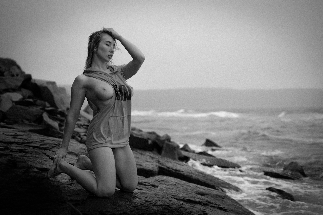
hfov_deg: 33.4
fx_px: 538
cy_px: 108
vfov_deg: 22.6
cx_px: 162
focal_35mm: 60
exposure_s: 1/320
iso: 400
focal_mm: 60
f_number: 2.8
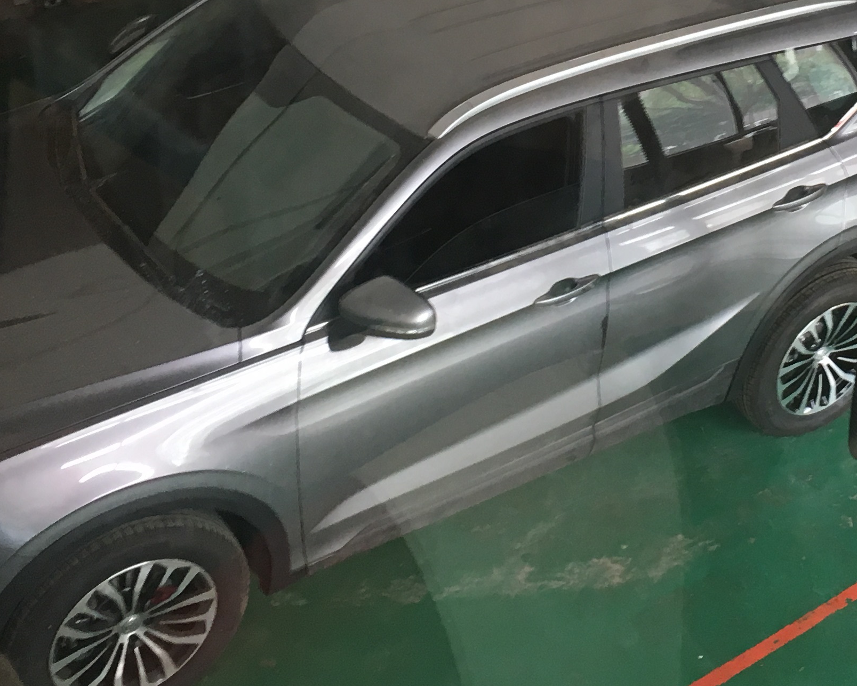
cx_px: 698
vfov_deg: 21.1
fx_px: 1801
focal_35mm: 71
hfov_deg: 26.2
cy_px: 66
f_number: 2.2
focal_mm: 4.15
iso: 64
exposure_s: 1/33
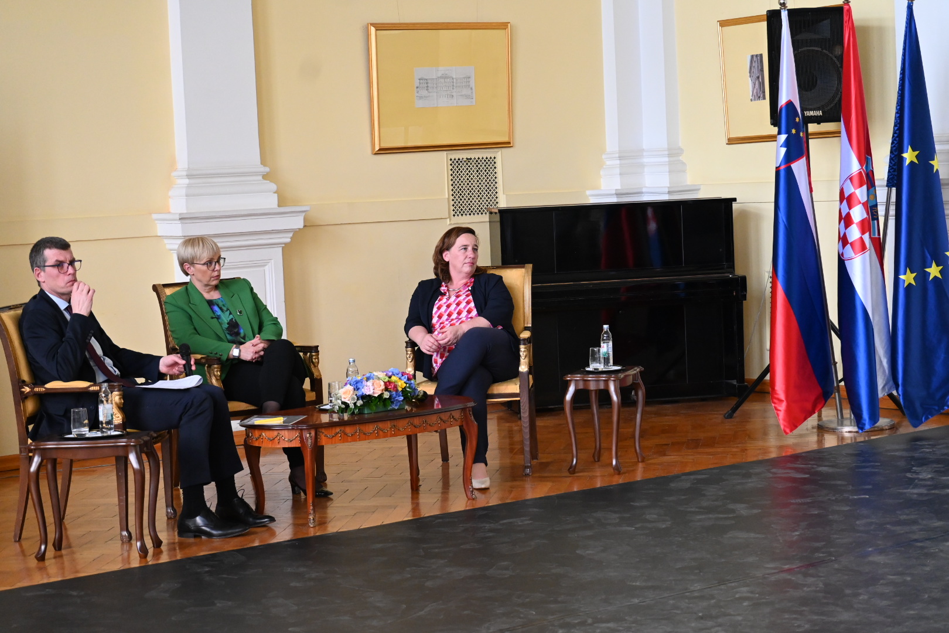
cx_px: 474
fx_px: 1977
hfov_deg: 27.0
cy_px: 316
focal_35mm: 75
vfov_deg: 18.2
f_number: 4.5
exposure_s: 1/125
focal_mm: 50
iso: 2200
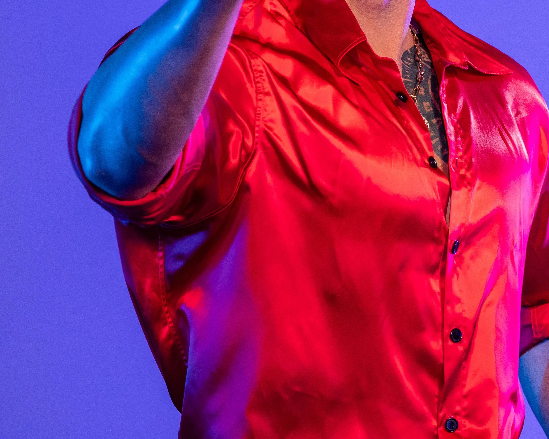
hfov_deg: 4.8
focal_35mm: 400
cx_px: 403
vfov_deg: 3.9
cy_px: 148
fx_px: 6499
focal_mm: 152
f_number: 4
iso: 800
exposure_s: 1/100
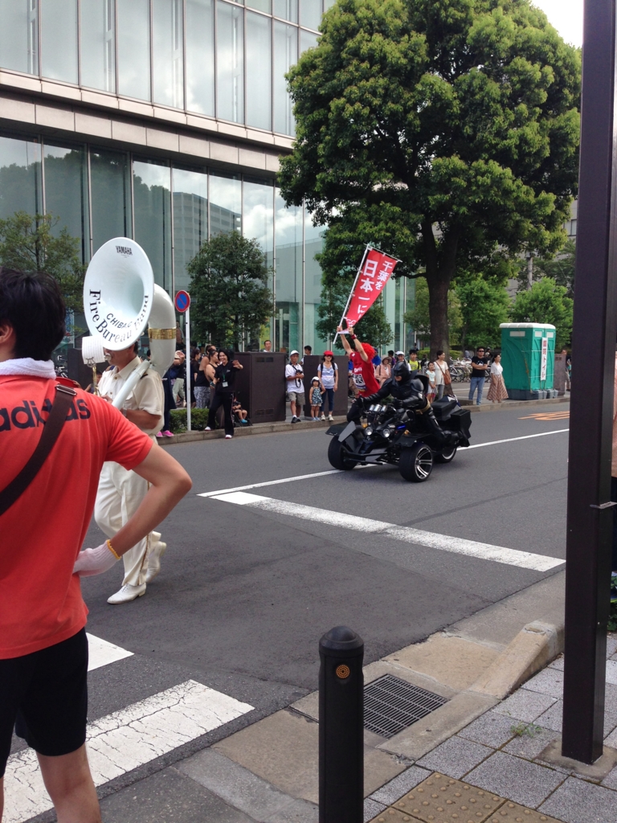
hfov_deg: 42.9
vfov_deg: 55.4
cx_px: 308
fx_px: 784
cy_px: 412
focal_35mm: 33
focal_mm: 4.12
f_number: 2.4
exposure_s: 1/284
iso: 50
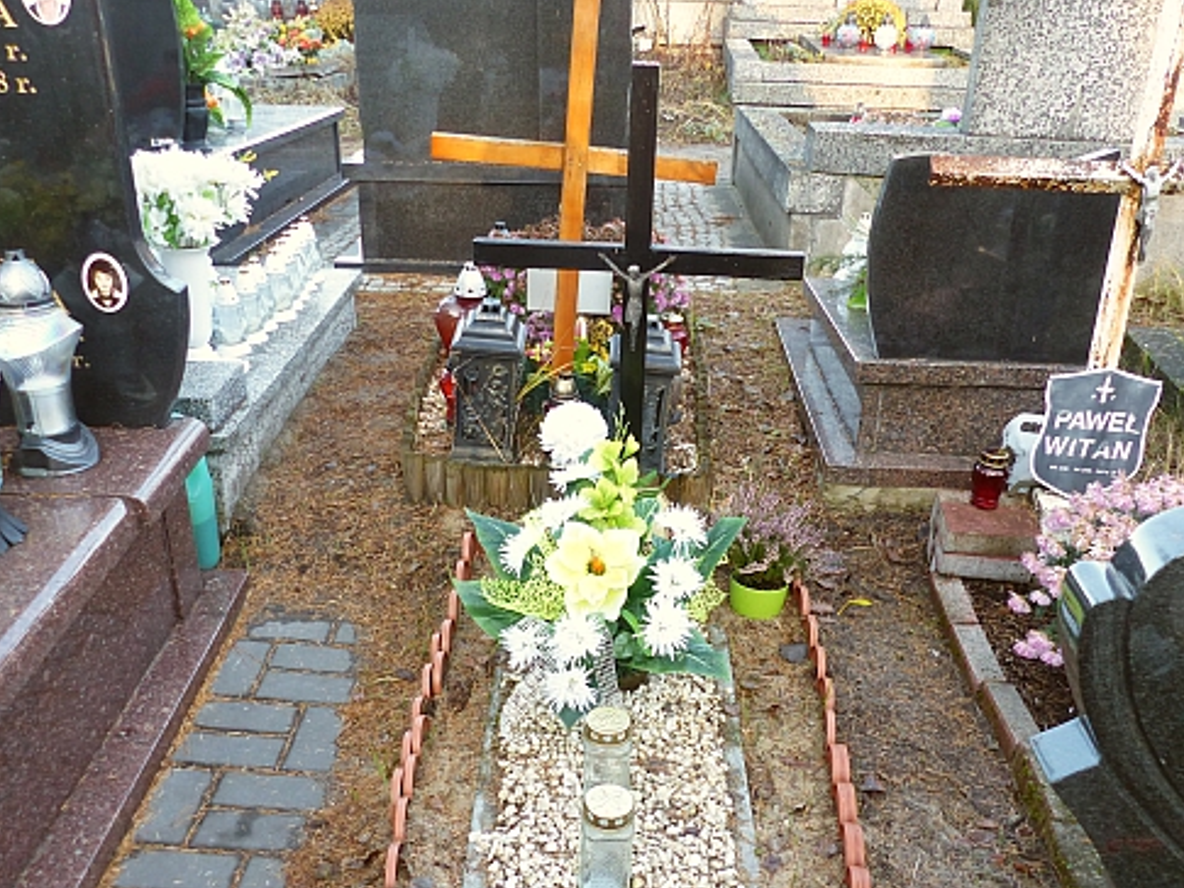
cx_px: 608
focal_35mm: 33
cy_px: 522
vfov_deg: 42.8
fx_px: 1129
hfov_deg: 55.3
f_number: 2.8
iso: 100
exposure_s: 1/60
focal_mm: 4.5
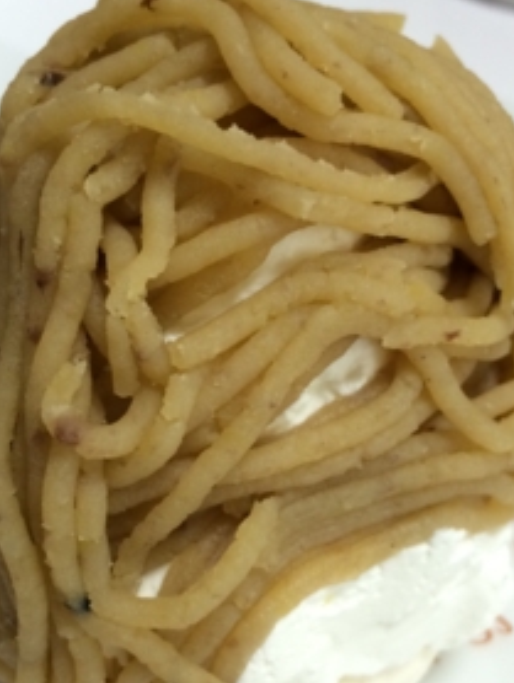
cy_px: 371
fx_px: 929
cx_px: 243
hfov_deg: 30.9
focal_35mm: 47
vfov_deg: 40.4
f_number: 2.2
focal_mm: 4.15
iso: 64
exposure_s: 1/30
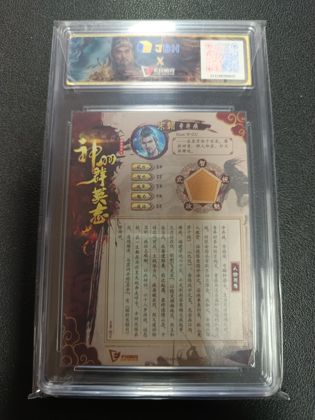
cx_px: 158
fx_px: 291
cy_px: 210
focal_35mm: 24
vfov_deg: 71.6
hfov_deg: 56.8
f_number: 1.7
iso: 1021
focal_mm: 5.31
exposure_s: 1/50
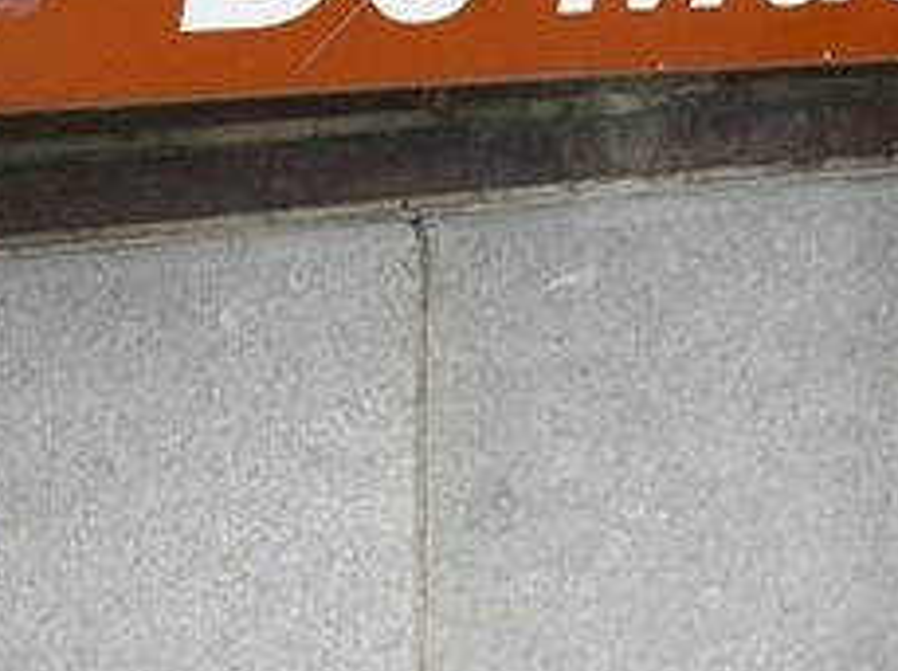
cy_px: 455
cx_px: 459
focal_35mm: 84
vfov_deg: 17.5
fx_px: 2176
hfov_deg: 23.3
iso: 80
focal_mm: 5.7
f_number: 2.9
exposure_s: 1/125
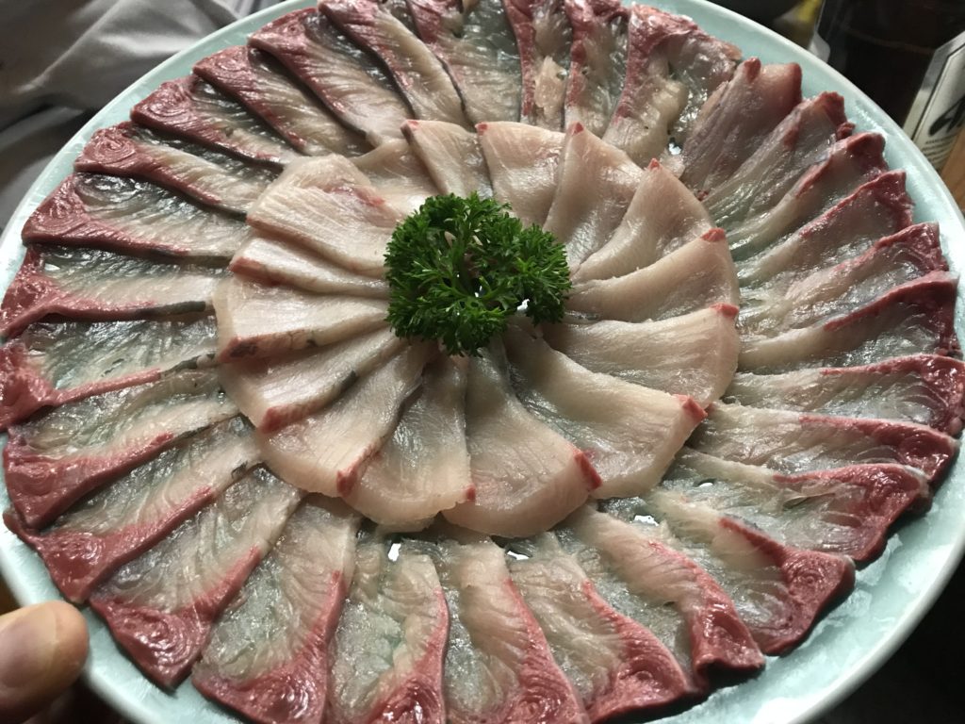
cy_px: 362
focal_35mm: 28
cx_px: 482
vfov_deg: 49.7
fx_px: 781
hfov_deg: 63.4
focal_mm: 3.99
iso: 100
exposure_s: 1/15
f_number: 1.8
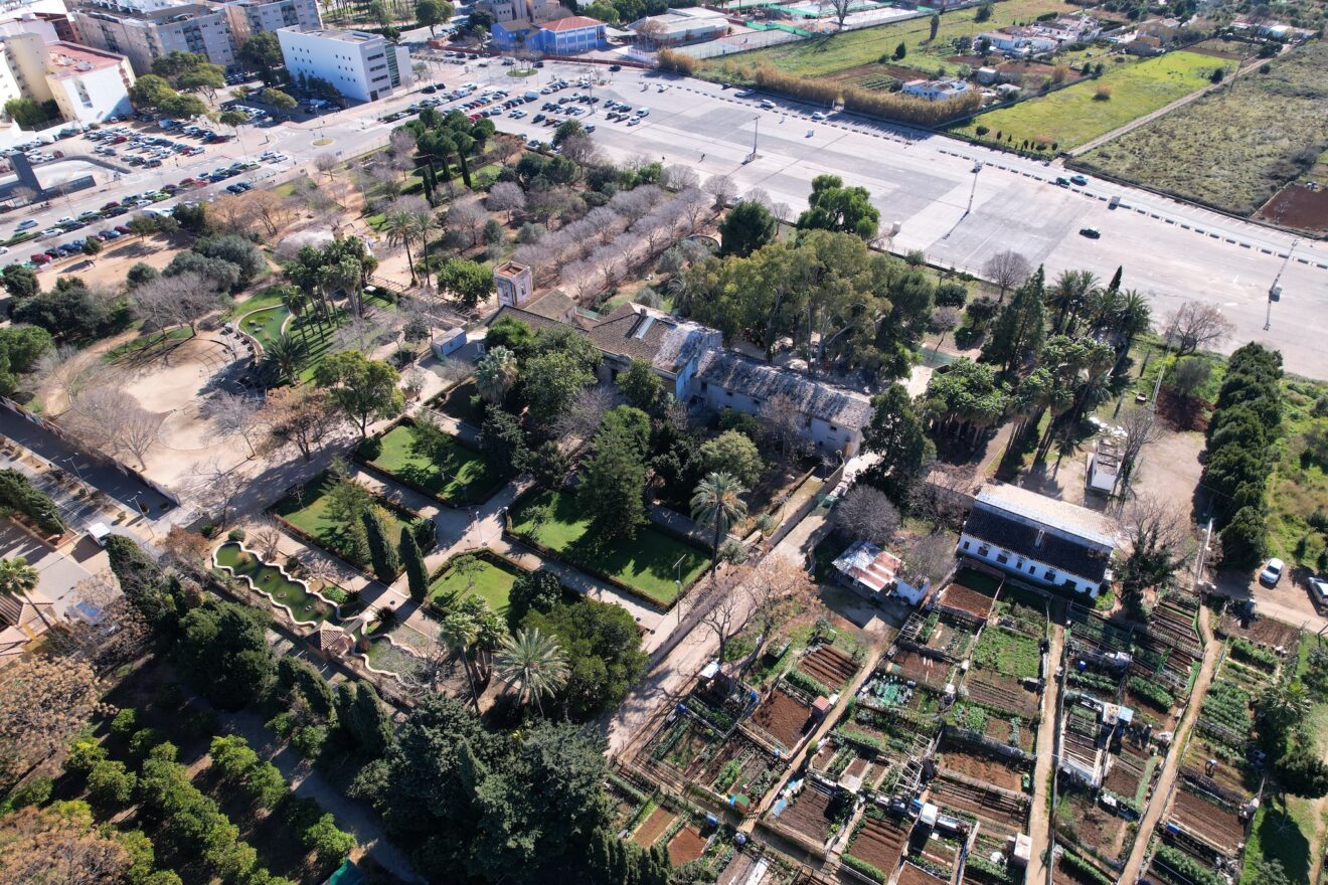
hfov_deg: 78.6
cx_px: 664
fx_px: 811
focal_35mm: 22
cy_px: 442
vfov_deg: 57.2
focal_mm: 8.38
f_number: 2.8
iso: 100
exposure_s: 1/25
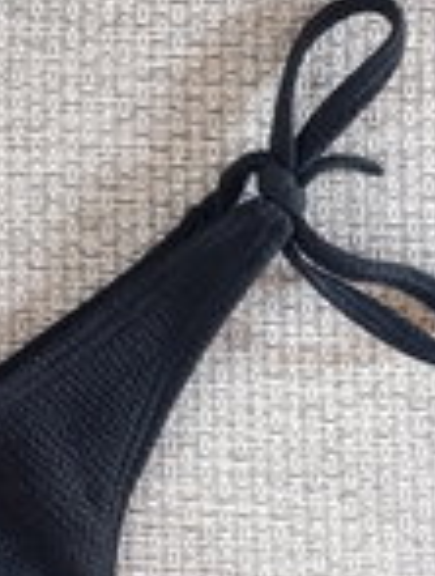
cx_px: -325
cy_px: 2
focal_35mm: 83
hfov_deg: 15.5
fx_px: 1385
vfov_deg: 22.6
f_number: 1.6
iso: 640
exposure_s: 1/50
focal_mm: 6.14
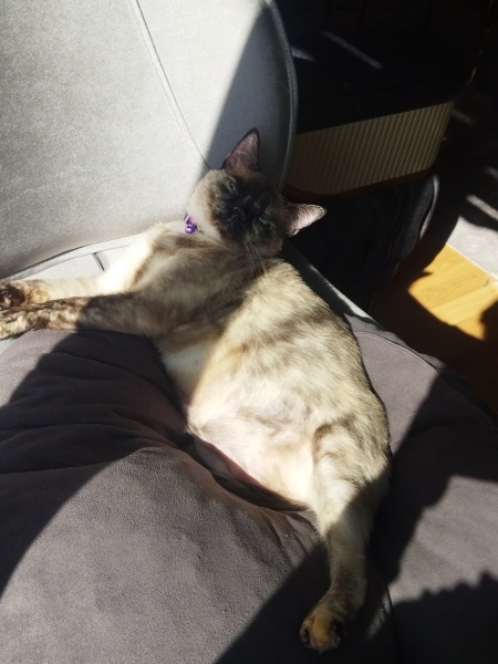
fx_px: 518
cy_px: 332
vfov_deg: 65.3
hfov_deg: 51.4
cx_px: 249
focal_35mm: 27
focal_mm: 4.71
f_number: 1.79
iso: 99
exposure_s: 1/1777
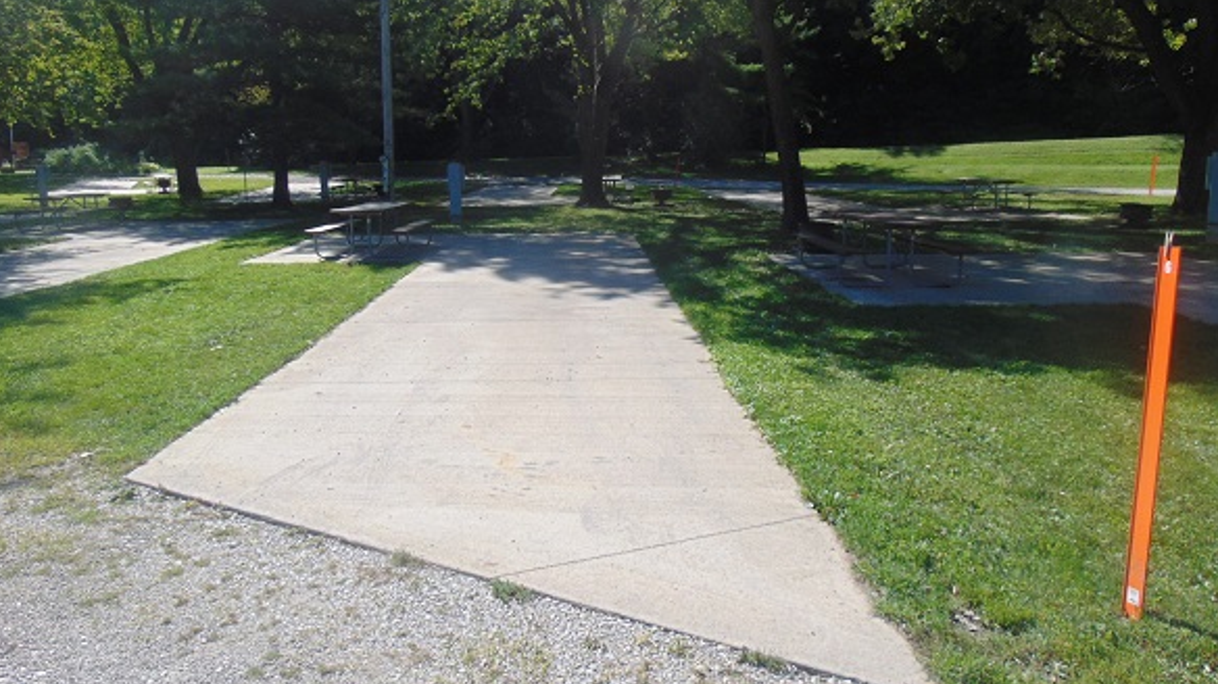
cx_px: 617
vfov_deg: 41.3
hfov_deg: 67.9
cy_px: 292
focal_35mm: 28
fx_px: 904
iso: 80
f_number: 3
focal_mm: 4.5
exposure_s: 1/1000
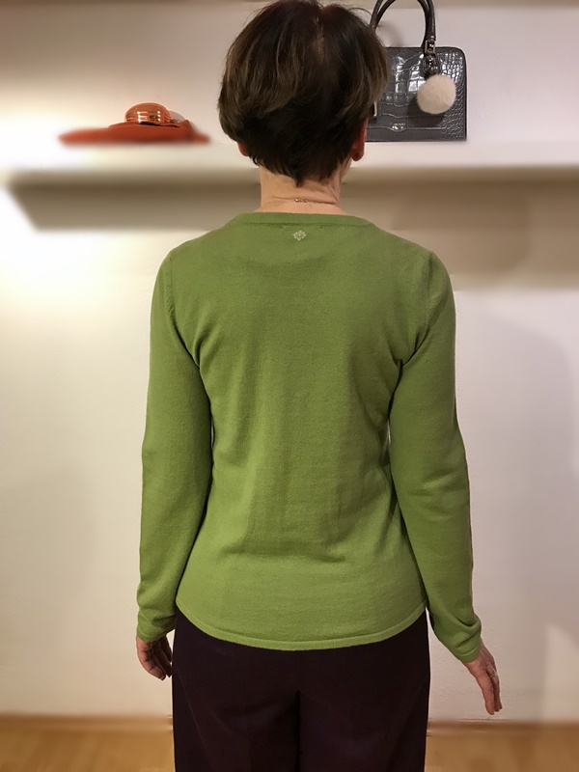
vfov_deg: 63.4
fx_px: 624
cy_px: 386
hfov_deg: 49.7
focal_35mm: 28
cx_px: 290
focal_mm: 3.99
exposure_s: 1/25
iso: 40
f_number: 1.8
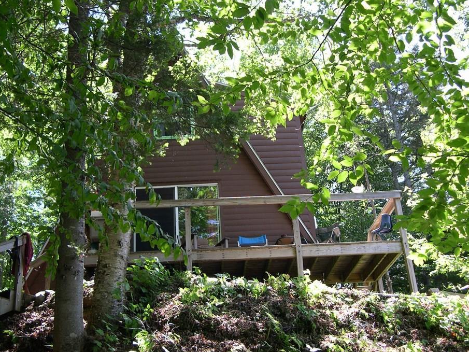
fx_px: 583
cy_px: 189
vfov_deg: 33.6
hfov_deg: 43.8
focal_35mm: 43
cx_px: 208
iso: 100
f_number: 2.8
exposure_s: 1/89.7
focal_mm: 8
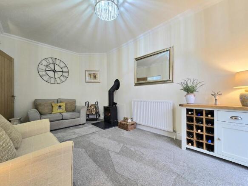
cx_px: 124
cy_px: 93
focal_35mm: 13
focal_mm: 2.2
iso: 160
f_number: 2.2
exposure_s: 1/50.3
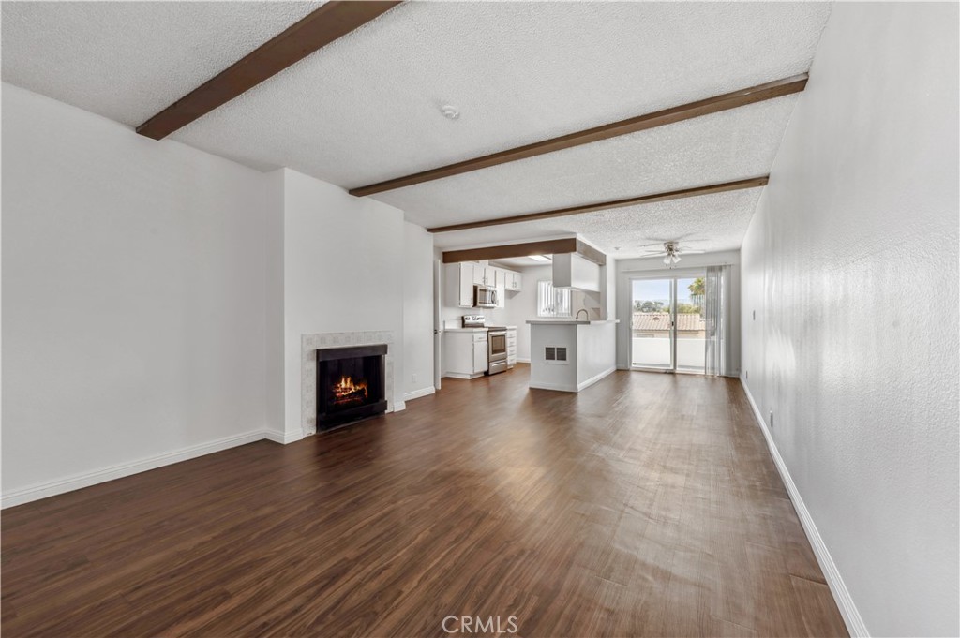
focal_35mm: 14
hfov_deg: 104.3
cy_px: 319
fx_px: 373
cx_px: 480
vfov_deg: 81.1
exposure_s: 1/30
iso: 100
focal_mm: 14
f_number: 10
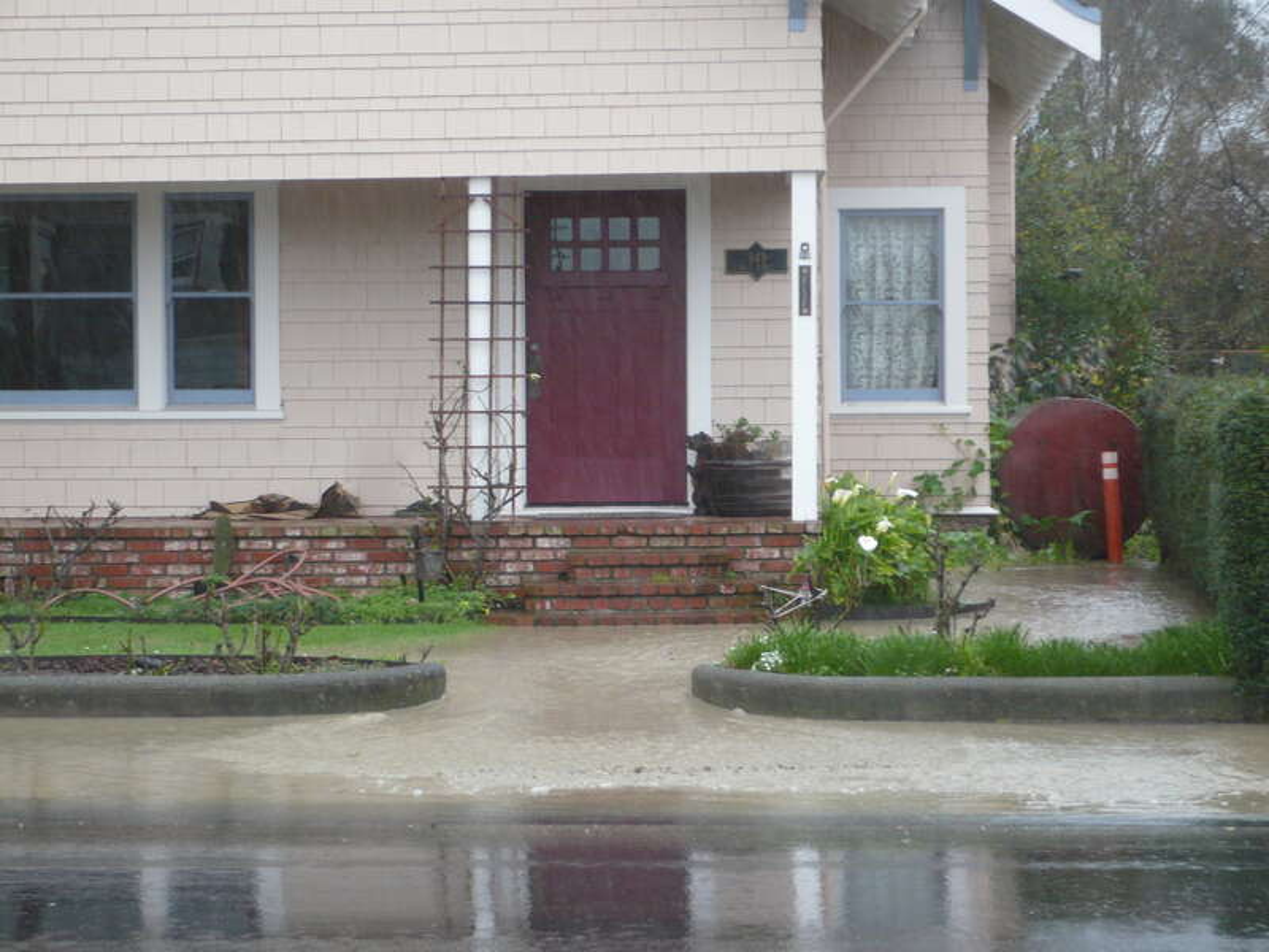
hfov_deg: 18.7
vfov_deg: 14.1
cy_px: 476
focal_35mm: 105
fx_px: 3849
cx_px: 634
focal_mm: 17.4
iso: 160
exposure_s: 1/125
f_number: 5
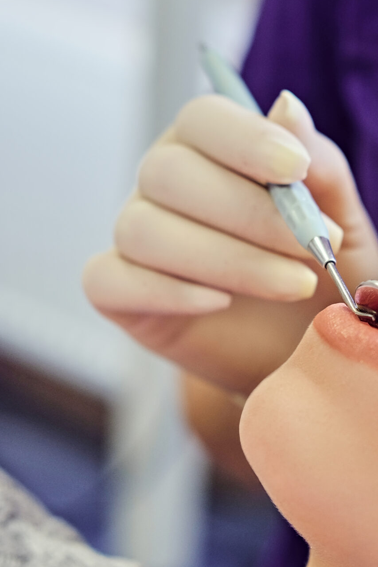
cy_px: 287
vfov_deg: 19.3
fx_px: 1670
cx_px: 461
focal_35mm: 106
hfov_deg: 12.6
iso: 400
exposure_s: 1/125
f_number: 2.5
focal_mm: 35
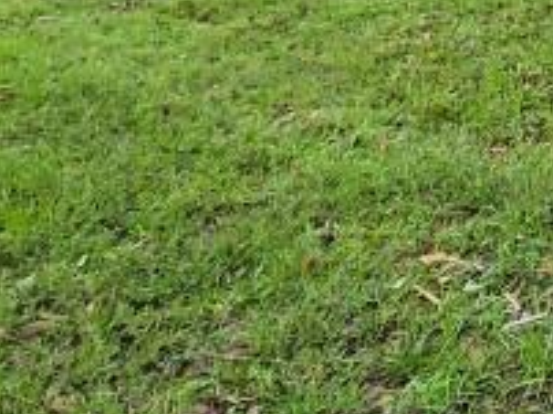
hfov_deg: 19.0
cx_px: 1090
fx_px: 1053
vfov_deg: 19.4
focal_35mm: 66
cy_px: -206
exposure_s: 1/406
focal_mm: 2.2
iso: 50
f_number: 2.2
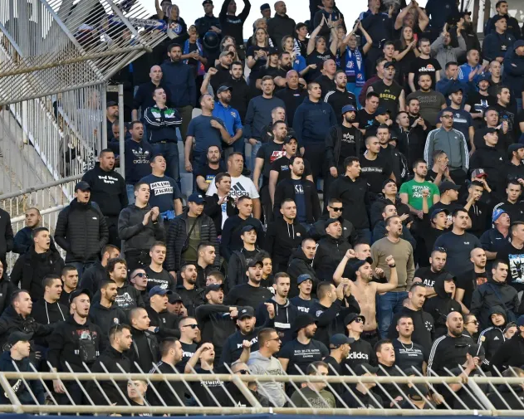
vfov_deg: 9.4
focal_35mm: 164
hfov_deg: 11.8
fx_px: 2544
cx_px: 312
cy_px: 210
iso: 2000
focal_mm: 145
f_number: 2.8
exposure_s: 1/800
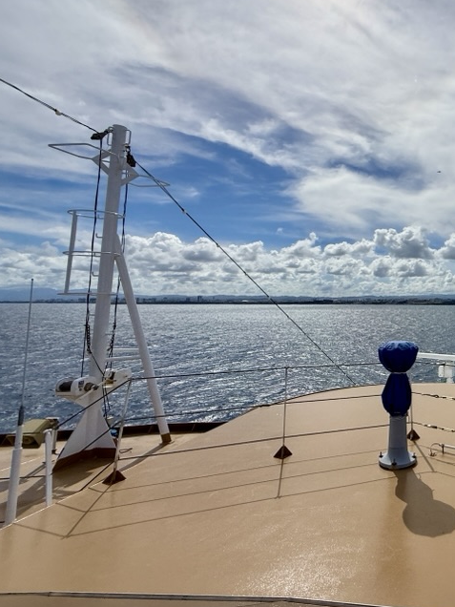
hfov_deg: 49.6
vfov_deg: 75.9
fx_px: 386
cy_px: 258
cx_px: 456
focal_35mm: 22
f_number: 2.2
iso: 40
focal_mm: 2.22
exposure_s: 1/8696
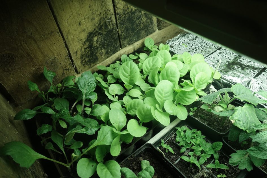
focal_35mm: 24
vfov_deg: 53.1
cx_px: 134
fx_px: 178
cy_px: 89
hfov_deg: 73.7
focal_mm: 8.8
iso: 400
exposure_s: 1/250
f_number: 4.5
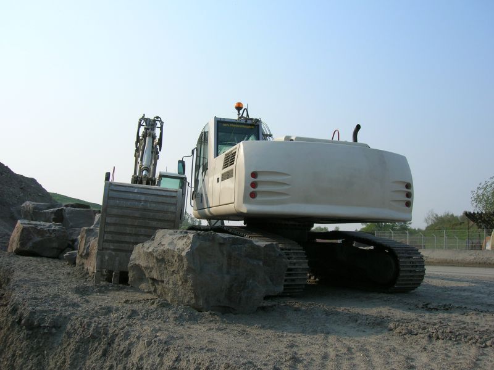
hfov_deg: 54.0
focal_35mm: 34
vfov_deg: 41.8
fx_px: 485
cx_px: 247
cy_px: 185
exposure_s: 1/388
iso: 50
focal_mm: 5.7
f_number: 4.9
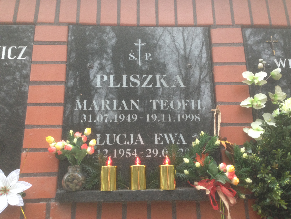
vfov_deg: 42.9
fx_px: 277
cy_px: 110
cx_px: 146
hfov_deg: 55.4
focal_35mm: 33
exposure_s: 1/20
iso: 125
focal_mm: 4.12
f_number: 2.4
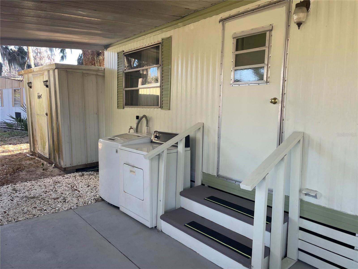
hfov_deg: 67.3
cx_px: 179
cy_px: 134
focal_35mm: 26
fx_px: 269
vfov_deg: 53.1
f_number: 1.6
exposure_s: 1/121
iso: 40
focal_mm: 4.2
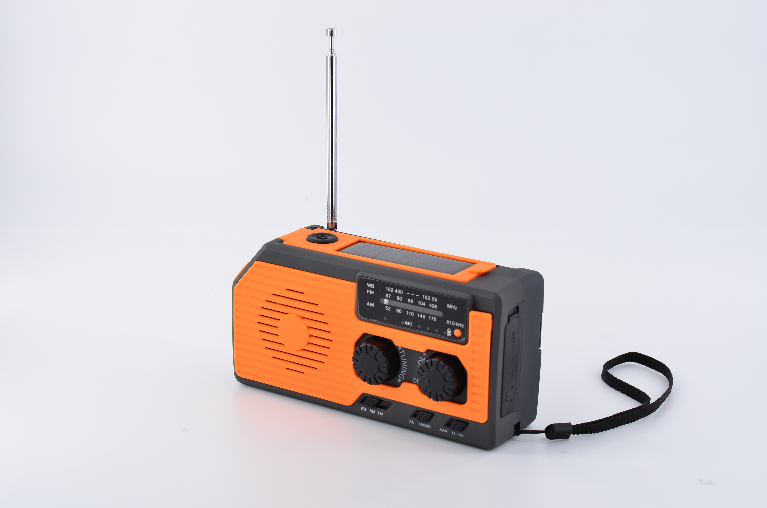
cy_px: 254
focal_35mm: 75
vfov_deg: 18.1
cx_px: 384
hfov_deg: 27.0
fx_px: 1595
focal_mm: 50
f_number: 7.1
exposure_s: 1/160
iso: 160
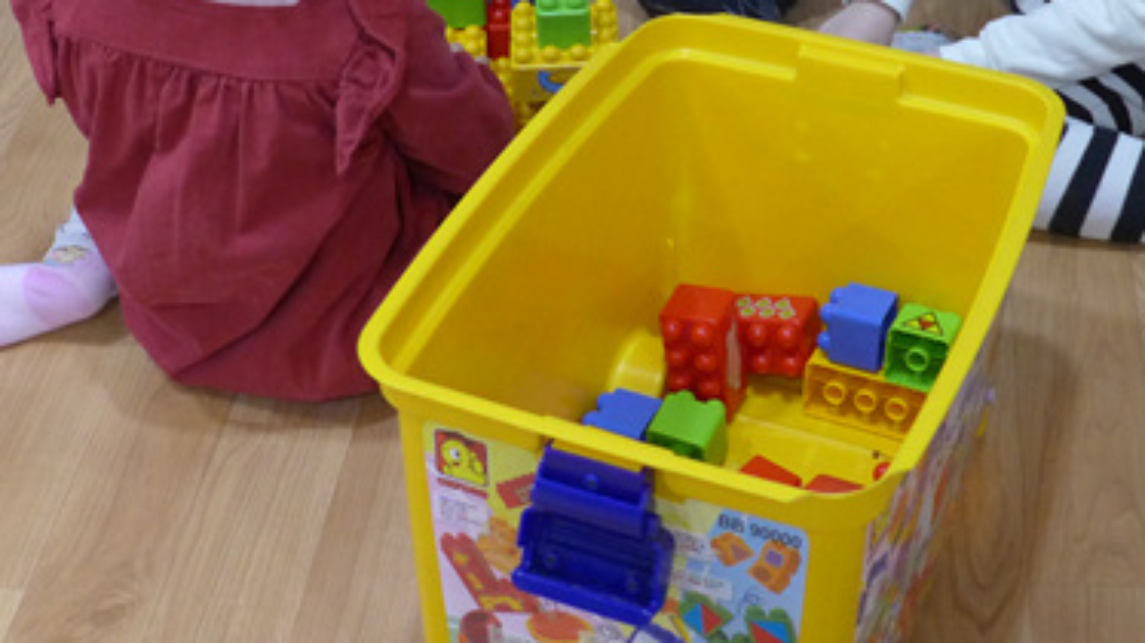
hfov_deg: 30.4
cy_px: -31
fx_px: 2094
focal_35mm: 69
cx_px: 719
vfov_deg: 17.0
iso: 640
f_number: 1.7
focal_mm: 7.3
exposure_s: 1/320
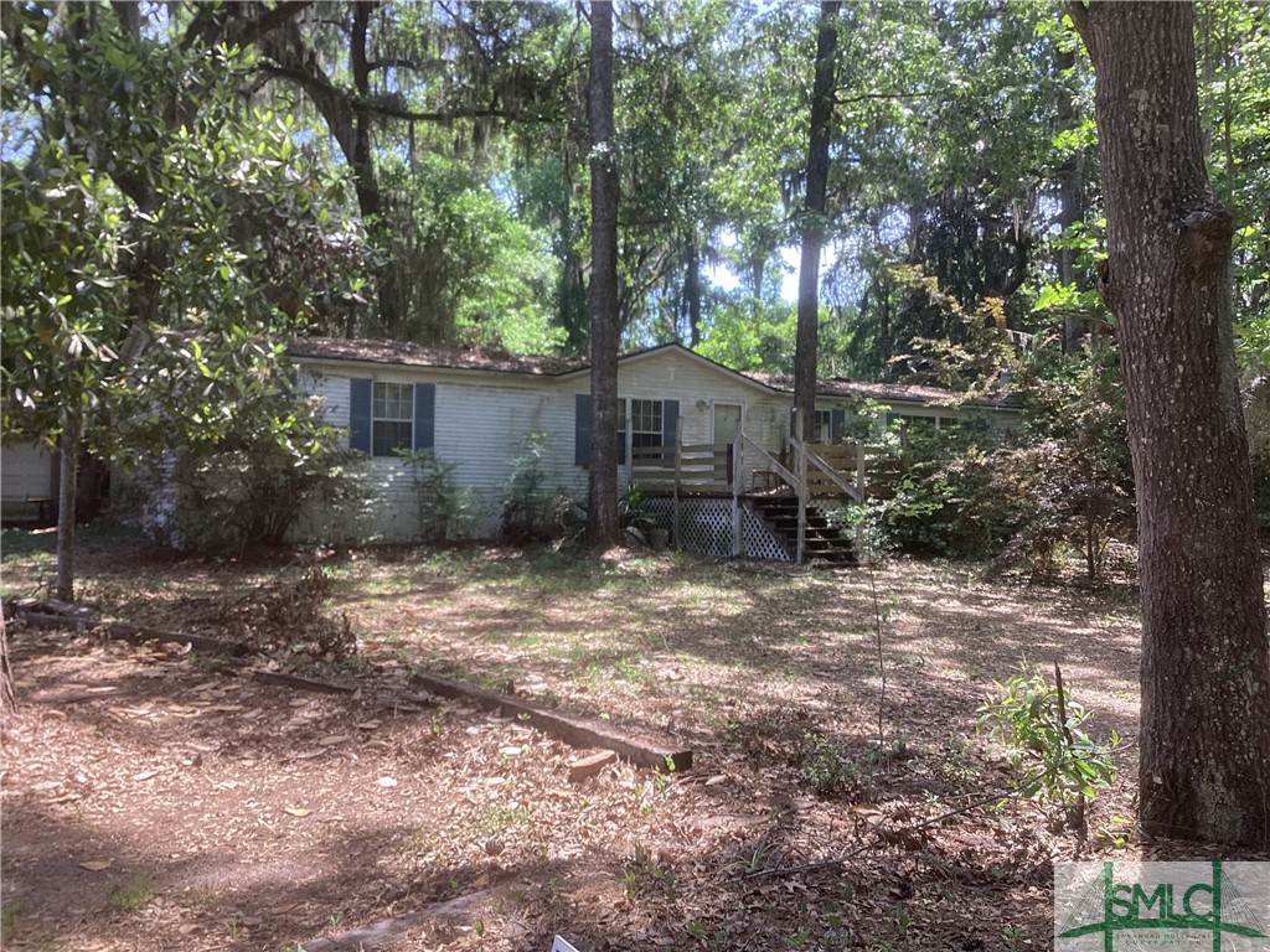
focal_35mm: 31
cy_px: 476
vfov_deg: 45.4
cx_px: 635
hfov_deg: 58.4
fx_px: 1137
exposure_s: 1/125
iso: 25
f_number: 2.4
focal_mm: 3.3
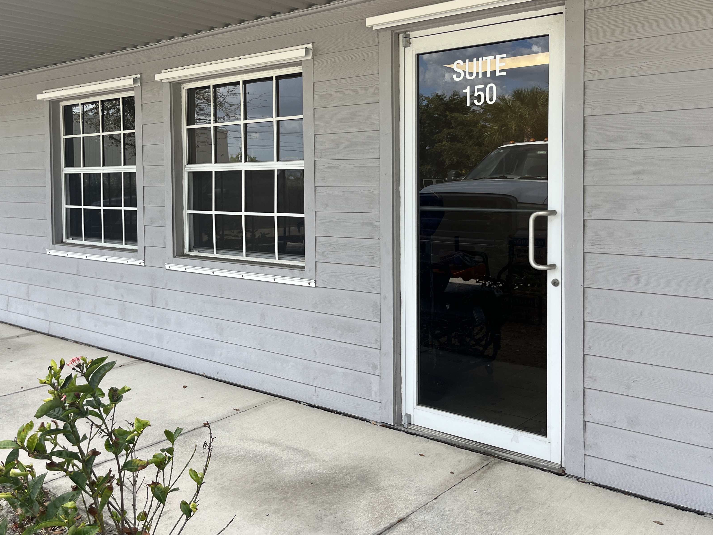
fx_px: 680
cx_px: 369
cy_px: 217
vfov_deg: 42.8
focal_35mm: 33
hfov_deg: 55.3
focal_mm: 5.1
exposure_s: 1/684
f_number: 1.6
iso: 50
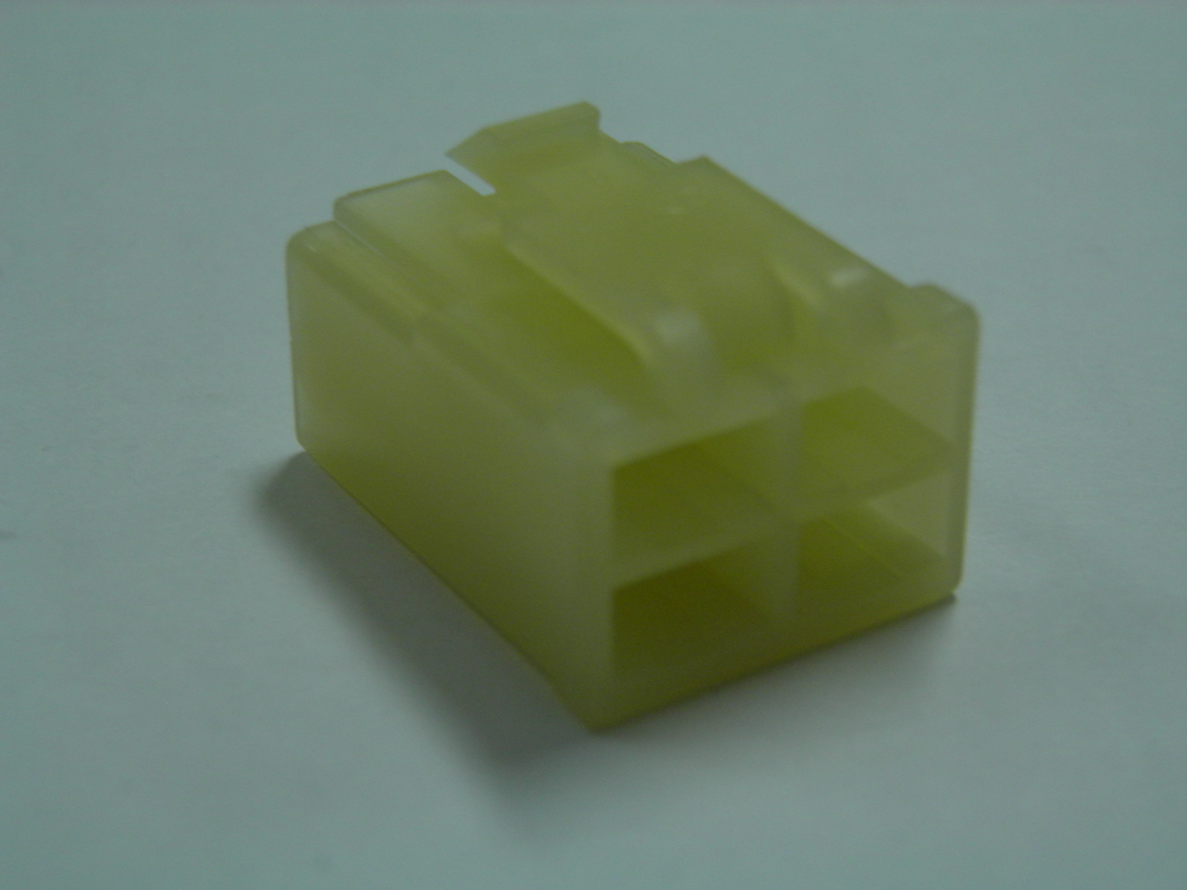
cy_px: 445
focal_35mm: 84
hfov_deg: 23.3
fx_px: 2880
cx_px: 594
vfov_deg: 17.6
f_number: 3.9
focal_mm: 15.2
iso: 160
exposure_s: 1/50
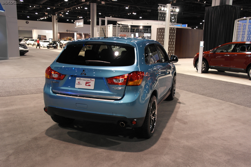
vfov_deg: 43.6
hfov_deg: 61.9
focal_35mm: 30
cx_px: 126
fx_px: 209
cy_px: 84
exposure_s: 1/20
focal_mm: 20
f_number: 3.5
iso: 400
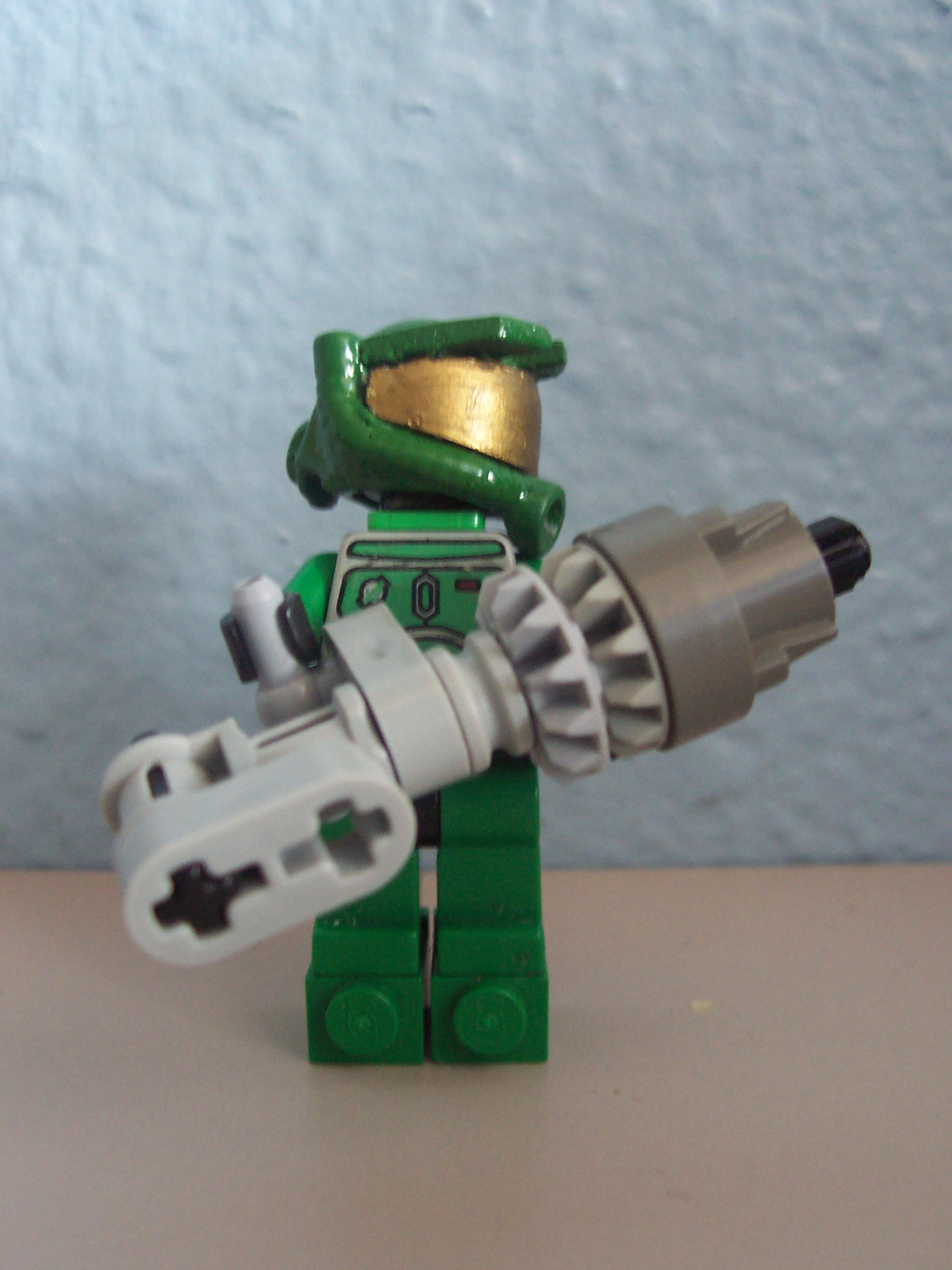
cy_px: 635
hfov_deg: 38.7
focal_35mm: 37
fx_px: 1357
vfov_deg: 50.1
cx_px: 476
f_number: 2.8
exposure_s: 1/10
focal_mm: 5.6
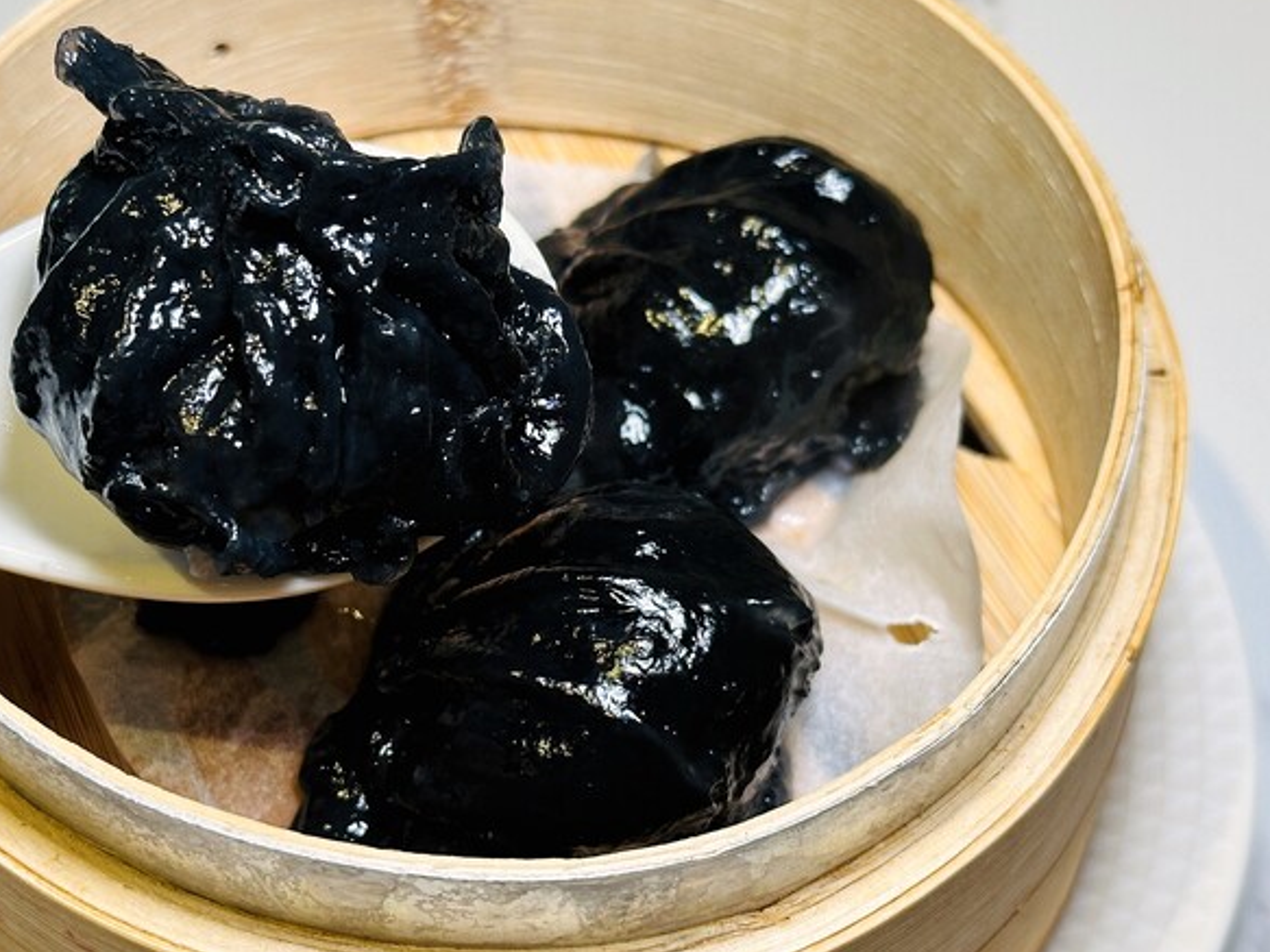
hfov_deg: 27.7
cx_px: 488
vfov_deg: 21.0
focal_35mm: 70
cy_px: 465
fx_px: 2568
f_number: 1.78
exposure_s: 1/120
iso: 64
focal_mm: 6.86
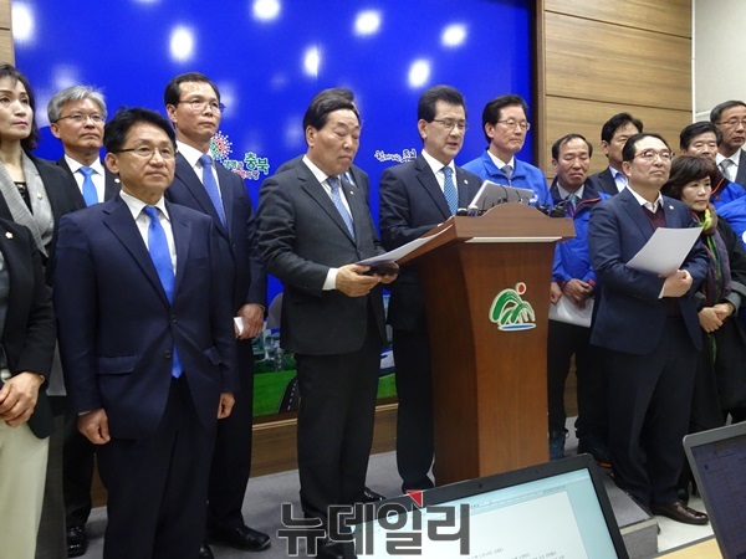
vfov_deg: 44.2
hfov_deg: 56.8
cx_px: 373
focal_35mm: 32
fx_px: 690
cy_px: 280
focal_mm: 5.43
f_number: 4
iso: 1000
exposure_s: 1/40
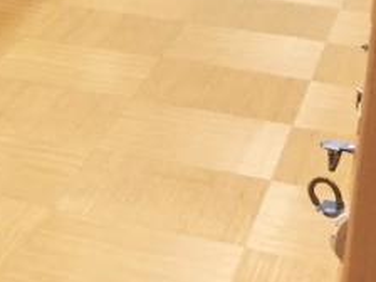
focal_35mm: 138
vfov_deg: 10.5
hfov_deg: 13.1
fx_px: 1499
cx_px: -271
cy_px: -81
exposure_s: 1/30
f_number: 2.2
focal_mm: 4.15
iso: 160
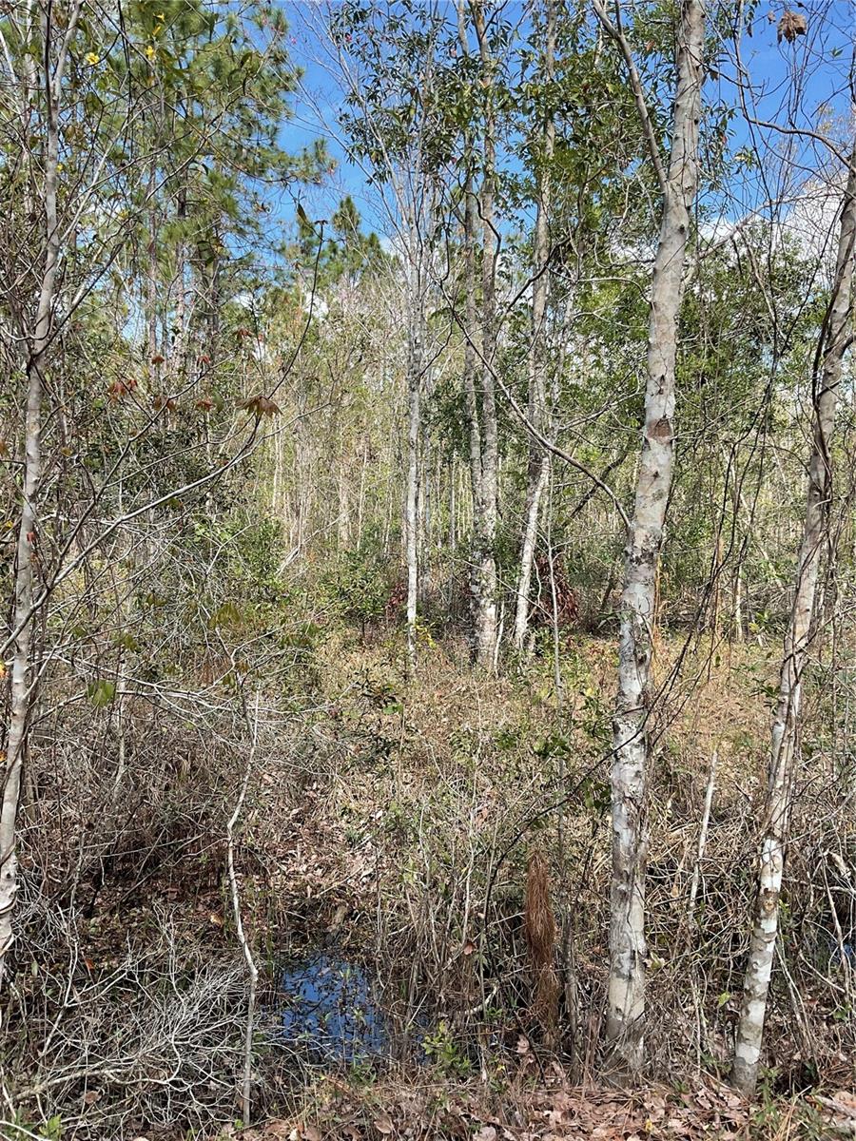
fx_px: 956
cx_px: 428
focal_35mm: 29
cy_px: 570
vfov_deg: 61.7
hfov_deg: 48.2
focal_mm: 3
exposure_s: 1/540
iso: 16
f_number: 1.8
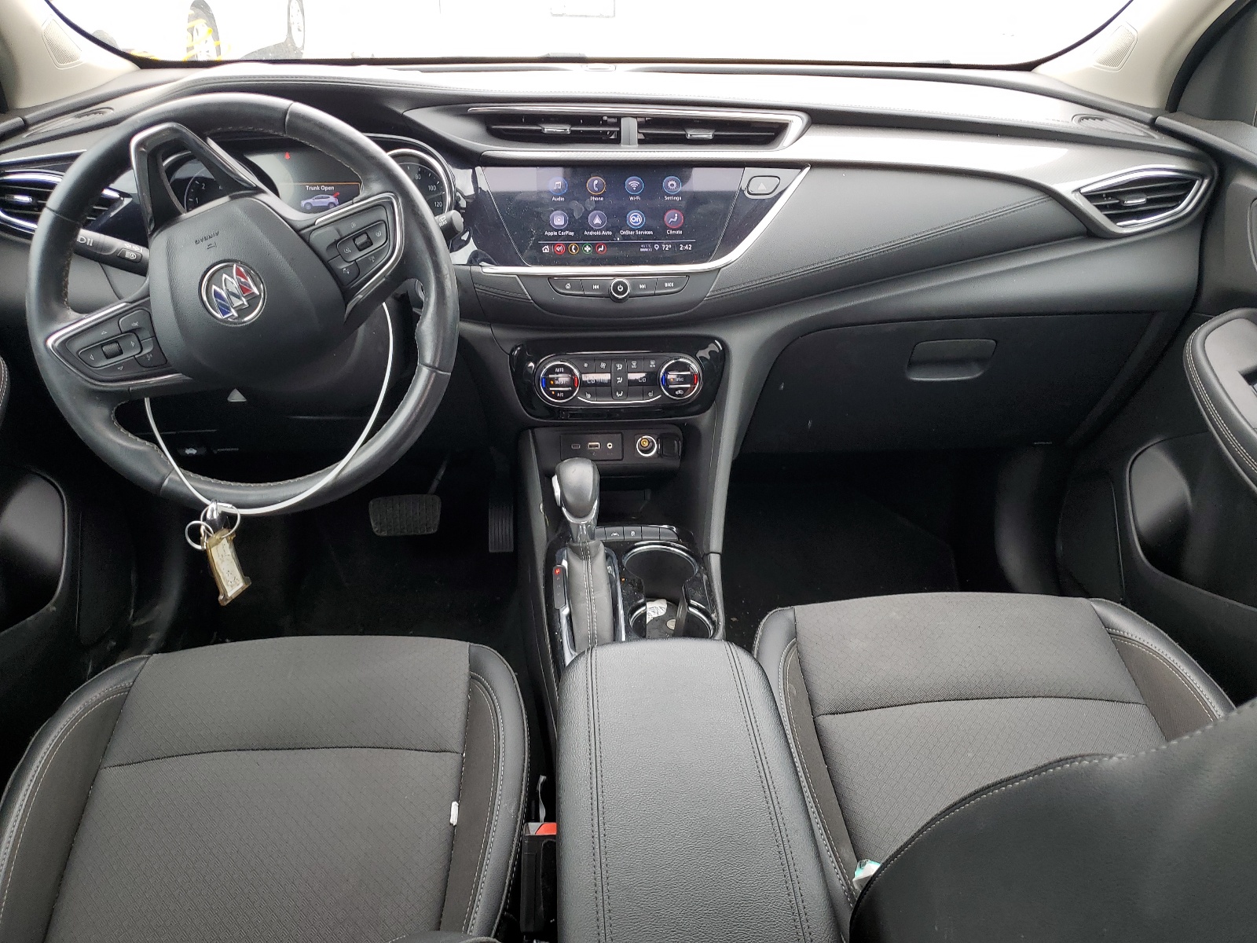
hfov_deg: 67.3
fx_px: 944
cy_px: 472
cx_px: 628
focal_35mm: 26
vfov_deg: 53.1
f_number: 1.5
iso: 50
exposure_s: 1/108
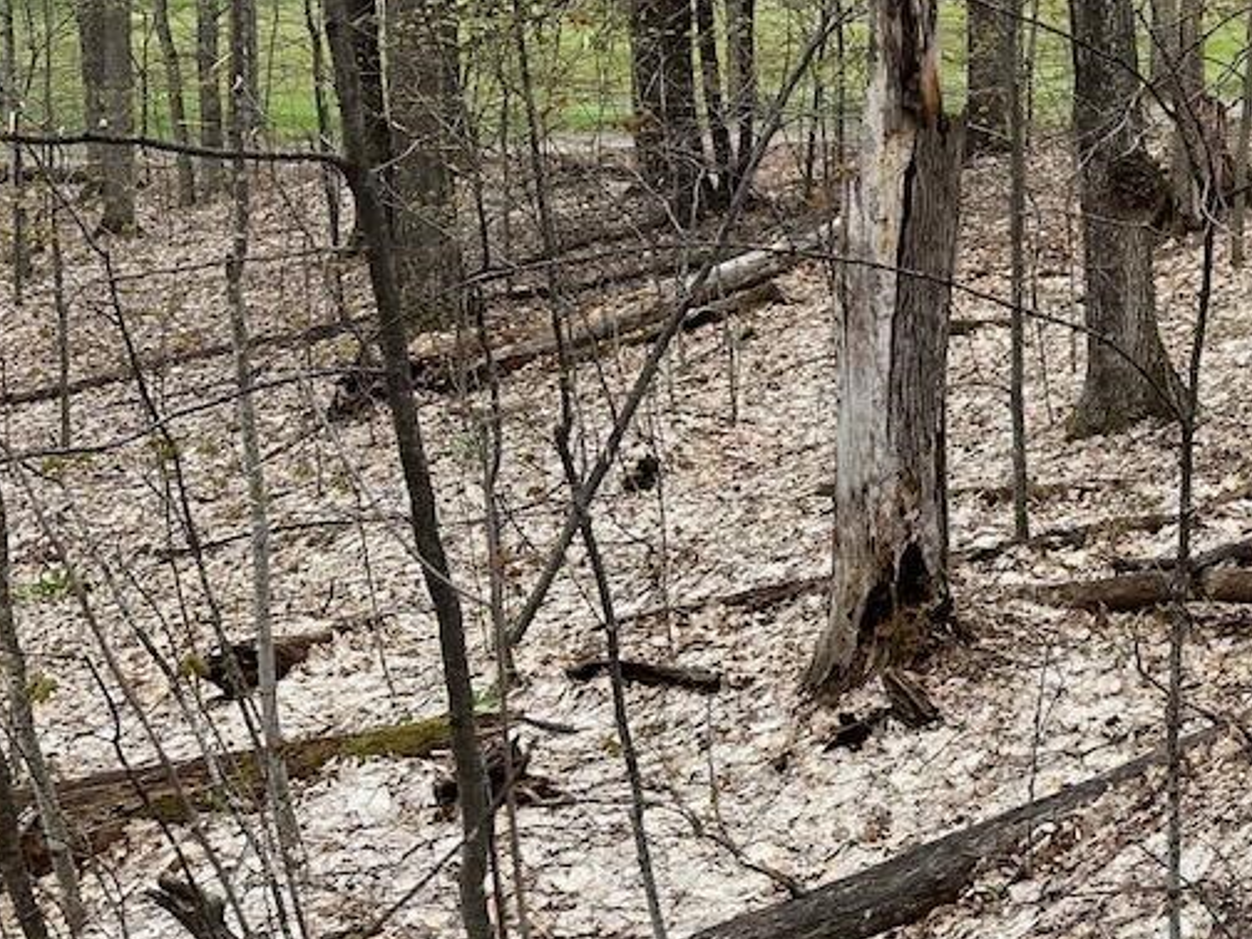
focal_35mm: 61
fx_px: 2206
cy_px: -70
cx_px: 1513
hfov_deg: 27.7
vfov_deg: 22.8
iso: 80
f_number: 1.78
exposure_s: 1/1664
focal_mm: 6.86
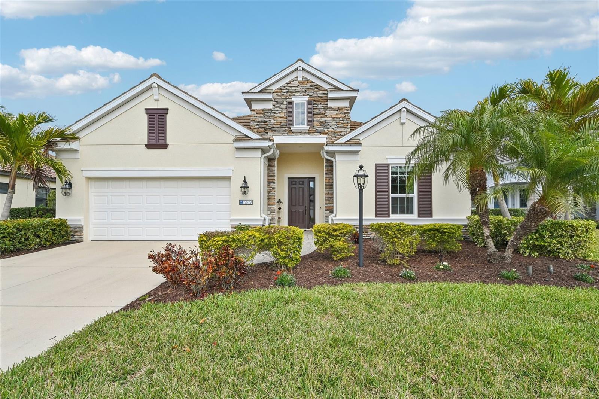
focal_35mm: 16
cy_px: 200
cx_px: 300
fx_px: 266
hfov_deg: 96.7
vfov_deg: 73.7
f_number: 8
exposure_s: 1/1250
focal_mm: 16
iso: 400
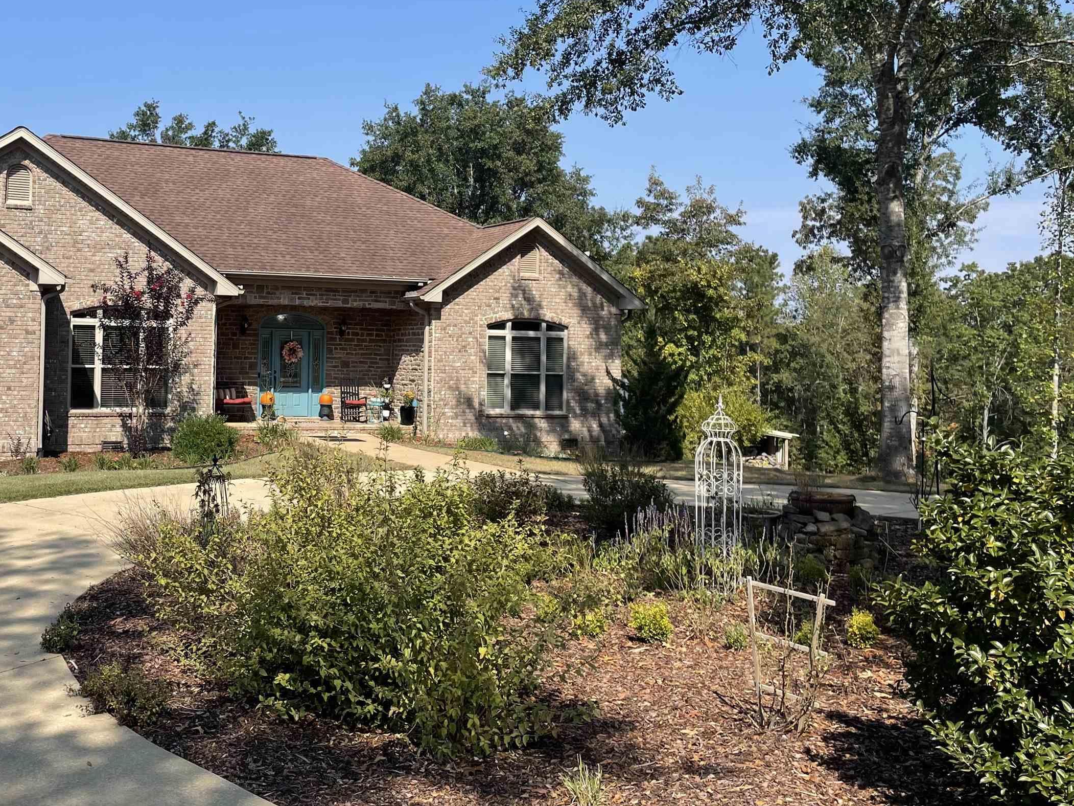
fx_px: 1179
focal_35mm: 38
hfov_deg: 47.5
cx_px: 294
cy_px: 316
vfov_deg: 37.5
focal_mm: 4.2
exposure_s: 1/2747
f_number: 1.6
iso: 32
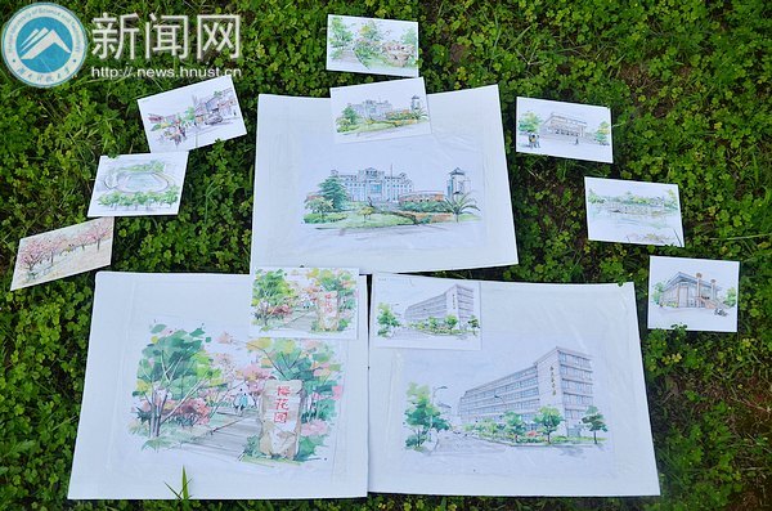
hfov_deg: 53.2
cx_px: 386
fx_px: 770
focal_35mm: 36
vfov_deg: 36.7
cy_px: 256
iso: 400
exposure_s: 1/800
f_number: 8
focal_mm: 24
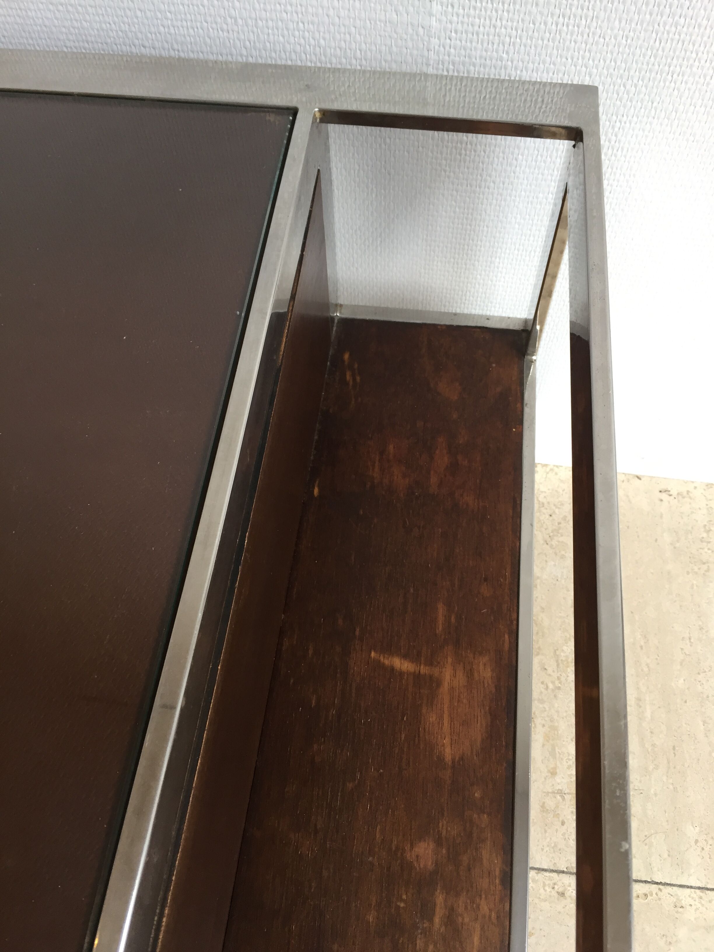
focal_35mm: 29
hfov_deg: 48.2
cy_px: 476
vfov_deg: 61.7
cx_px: 357
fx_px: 798
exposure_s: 1/33
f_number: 2.2
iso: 80
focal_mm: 4.15
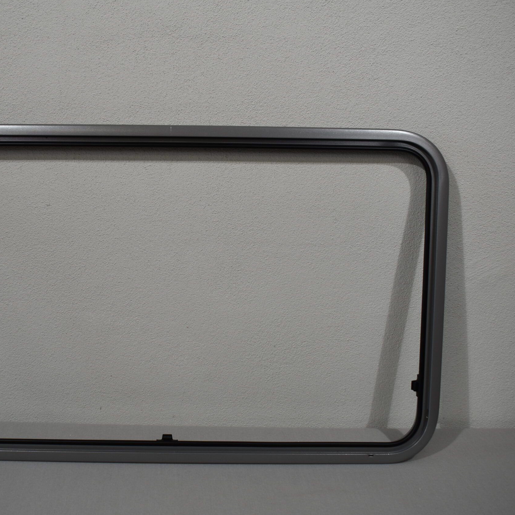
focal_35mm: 41
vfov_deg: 41.3
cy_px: 256
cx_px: 184
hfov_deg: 40.9
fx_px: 684
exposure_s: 1/125
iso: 200
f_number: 5.6
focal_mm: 21
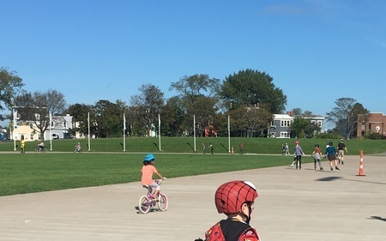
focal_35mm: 70
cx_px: 267
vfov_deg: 18.1
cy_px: 244
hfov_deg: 29.1
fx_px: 736
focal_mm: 4.15
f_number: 2.2
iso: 25
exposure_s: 1/2404
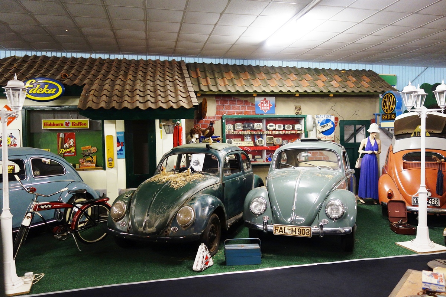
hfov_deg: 63.7
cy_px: 148
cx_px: 223
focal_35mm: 29
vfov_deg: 45.0
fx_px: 359
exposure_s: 1/30
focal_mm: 10.63
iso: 500
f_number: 2
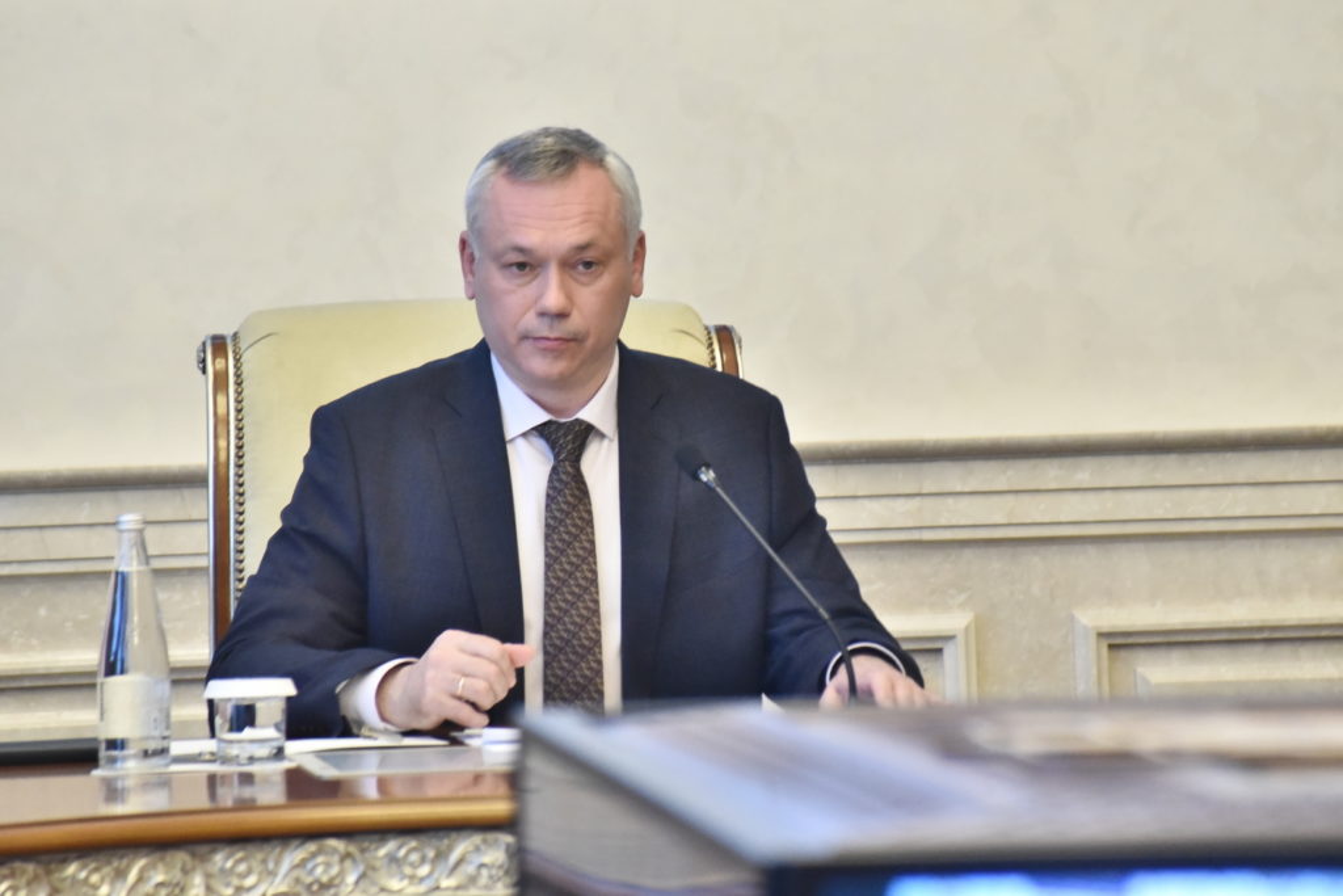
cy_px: 448
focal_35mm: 300
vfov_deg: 4.6
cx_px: 672
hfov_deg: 6.9
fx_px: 11192
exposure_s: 1/125
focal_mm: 300
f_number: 10
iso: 8000
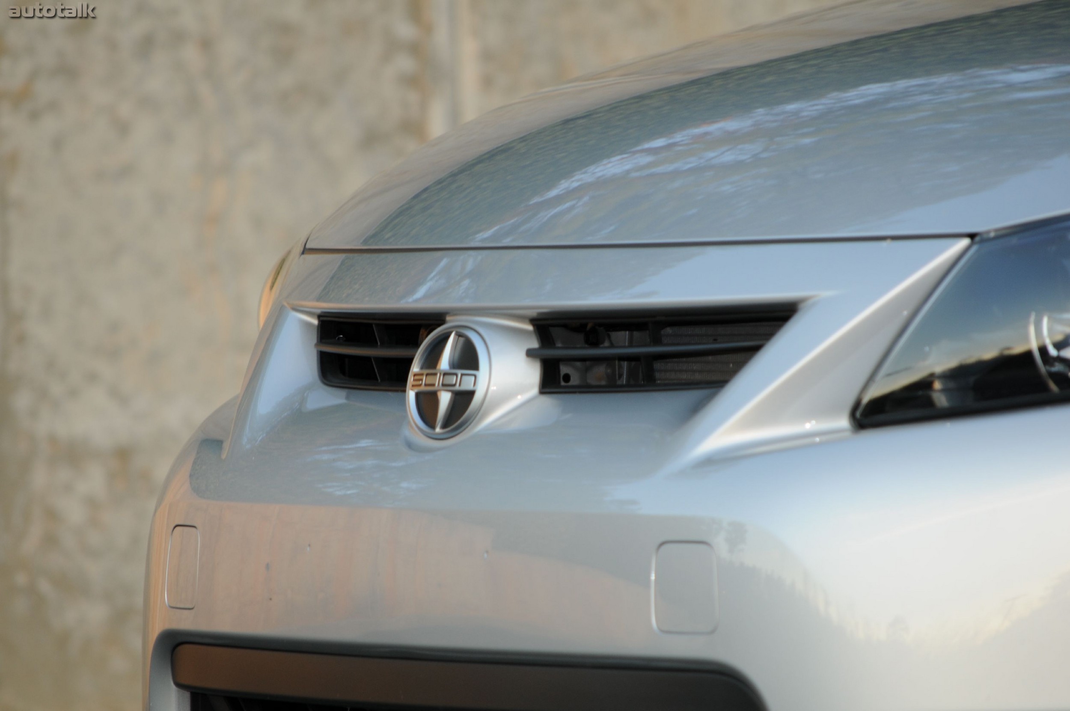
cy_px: 356
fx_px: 8907
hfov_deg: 6.9
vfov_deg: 4.6
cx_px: 535
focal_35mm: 300
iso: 200
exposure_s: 1/60
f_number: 8
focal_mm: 200
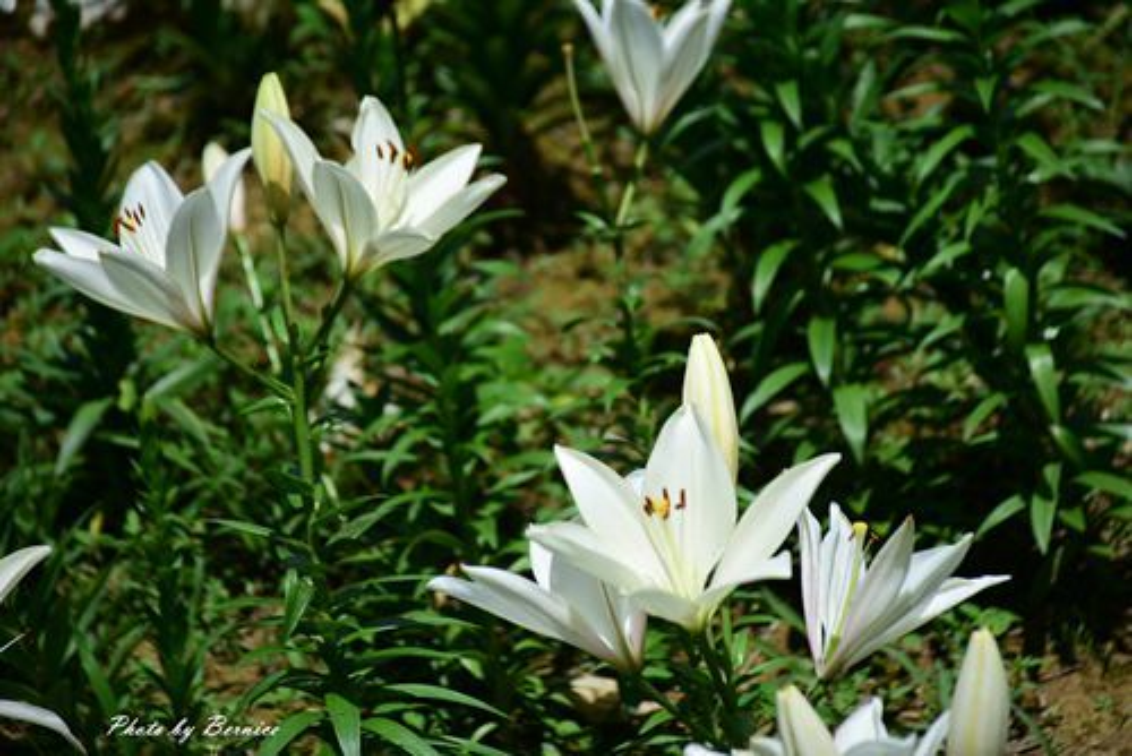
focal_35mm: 210
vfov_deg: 6.6
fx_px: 6607
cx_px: 566
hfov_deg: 9.8
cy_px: 378
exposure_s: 1/800
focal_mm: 140
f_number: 5.6
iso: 100
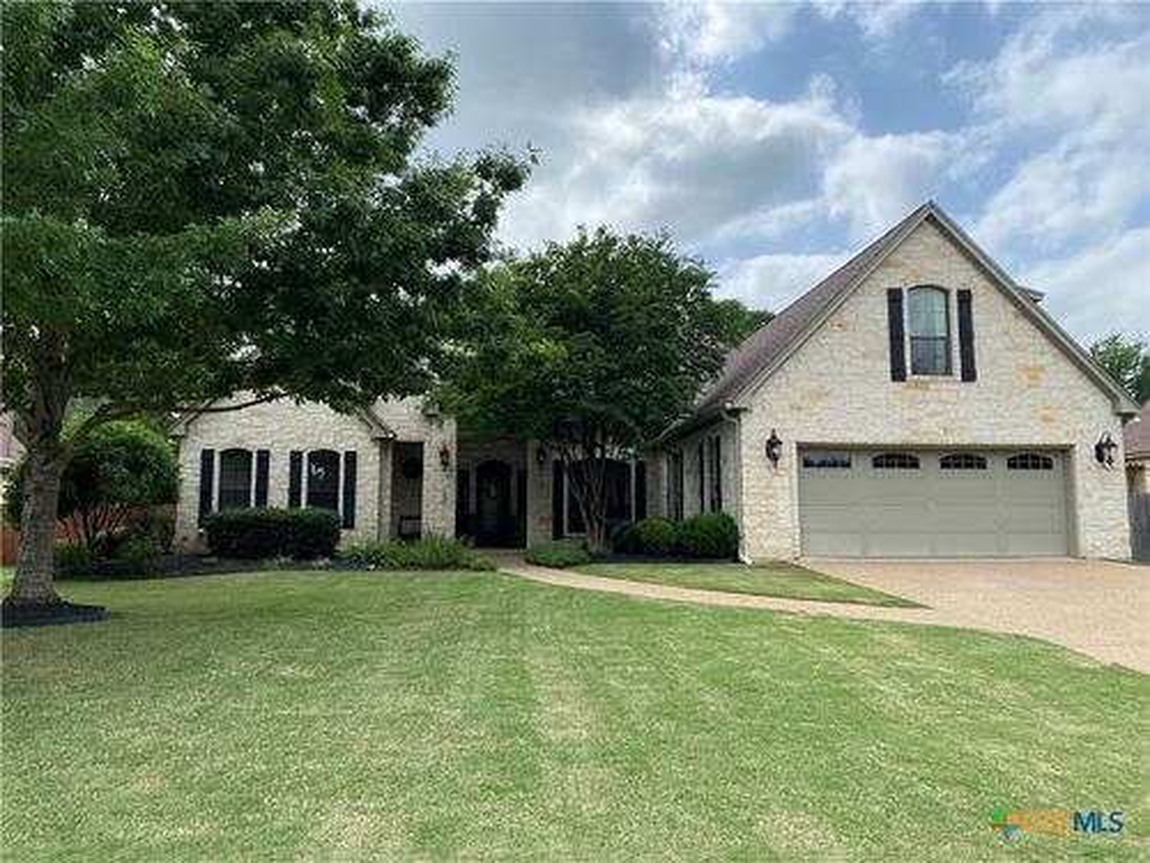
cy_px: 432
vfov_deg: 53.1
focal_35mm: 26
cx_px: 575
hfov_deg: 67.3
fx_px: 864
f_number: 1.8
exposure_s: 1/2028
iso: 32
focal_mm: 4.25
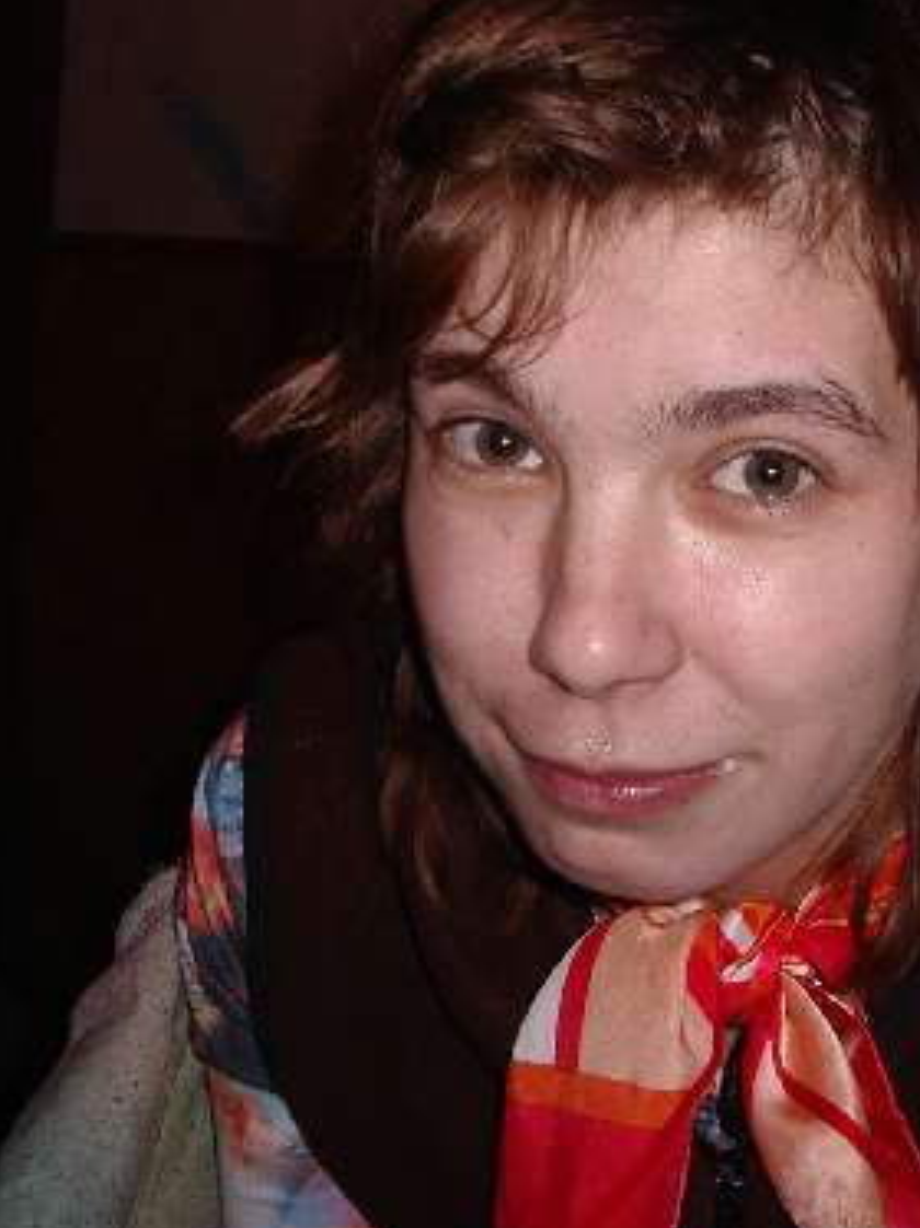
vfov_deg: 31.6
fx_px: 2164
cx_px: 614
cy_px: 502
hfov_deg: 23.9
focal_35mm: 61
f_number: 4.8
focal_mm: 5.8
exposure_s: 1/60
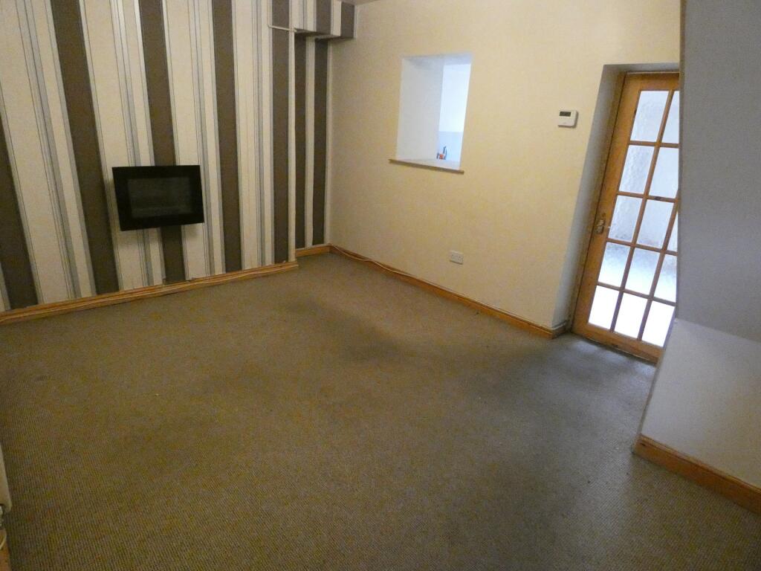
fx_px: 440
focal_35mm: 20
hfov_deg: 81.7
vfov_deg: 66.0
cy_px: 286
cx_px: 380
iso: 2000
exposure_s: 1/125
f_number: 2.8
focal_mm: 3.6
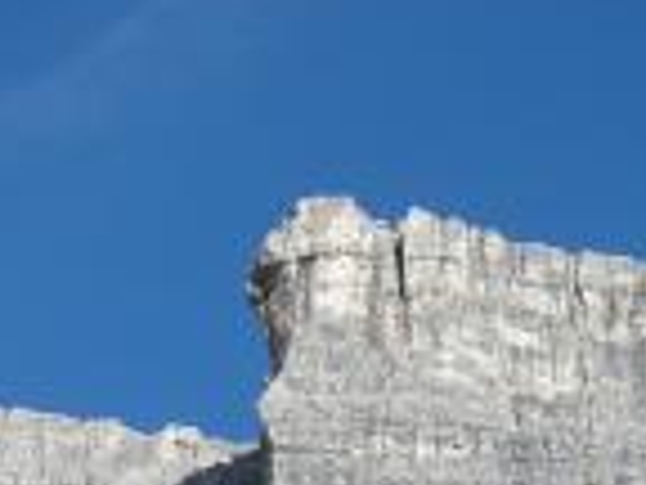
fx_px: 3079
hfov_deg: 12.0
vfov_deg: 8.5
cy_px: 952
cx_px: 197
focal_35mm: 165
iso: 64
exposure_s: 1/120
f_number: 8
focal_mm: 7.9
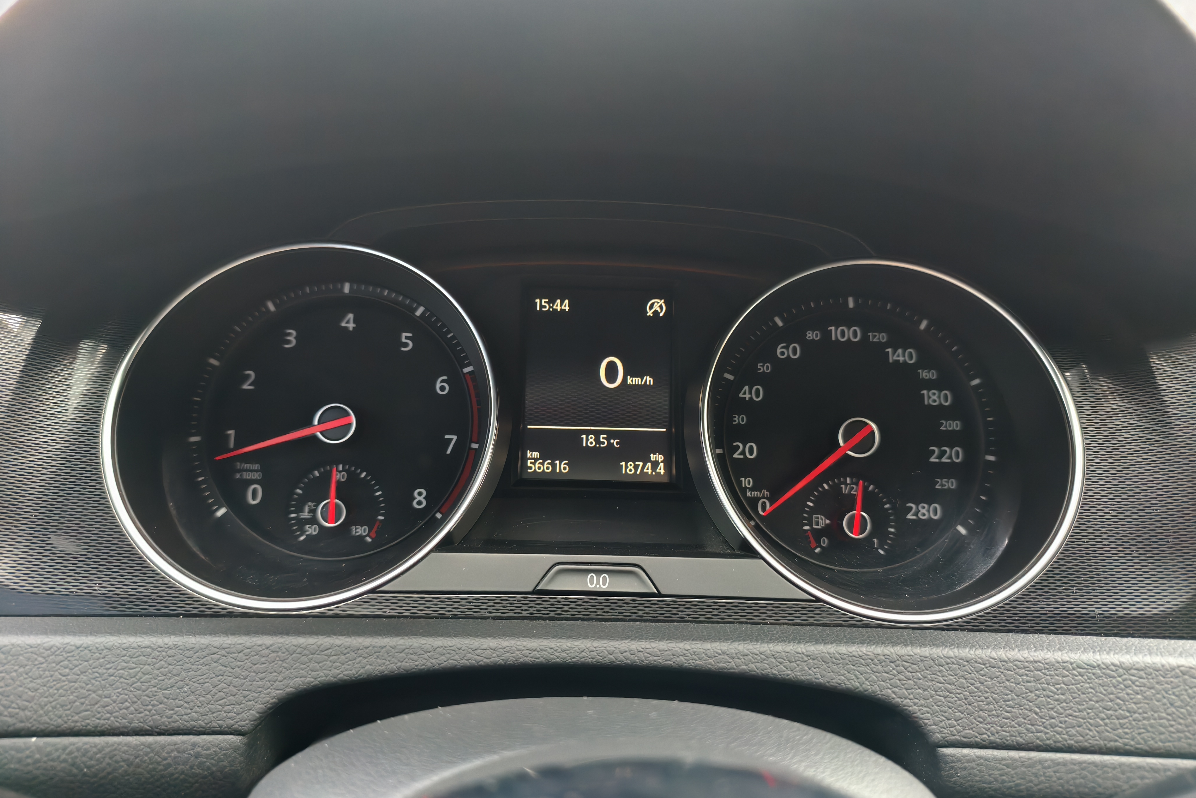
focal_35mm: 24
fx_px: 797
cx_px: 598
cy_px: 398
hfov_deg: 73.7
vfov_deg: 53.1
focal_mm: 6.54
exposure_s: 1/295
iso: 1411
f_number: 1.57
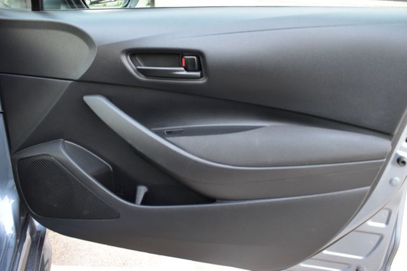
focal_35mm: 32
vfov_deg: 41.7
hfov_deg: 59.5
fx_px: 356
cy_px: 136
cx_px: 204
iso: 1600
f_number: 6.3
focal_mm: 21
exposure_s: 1/15
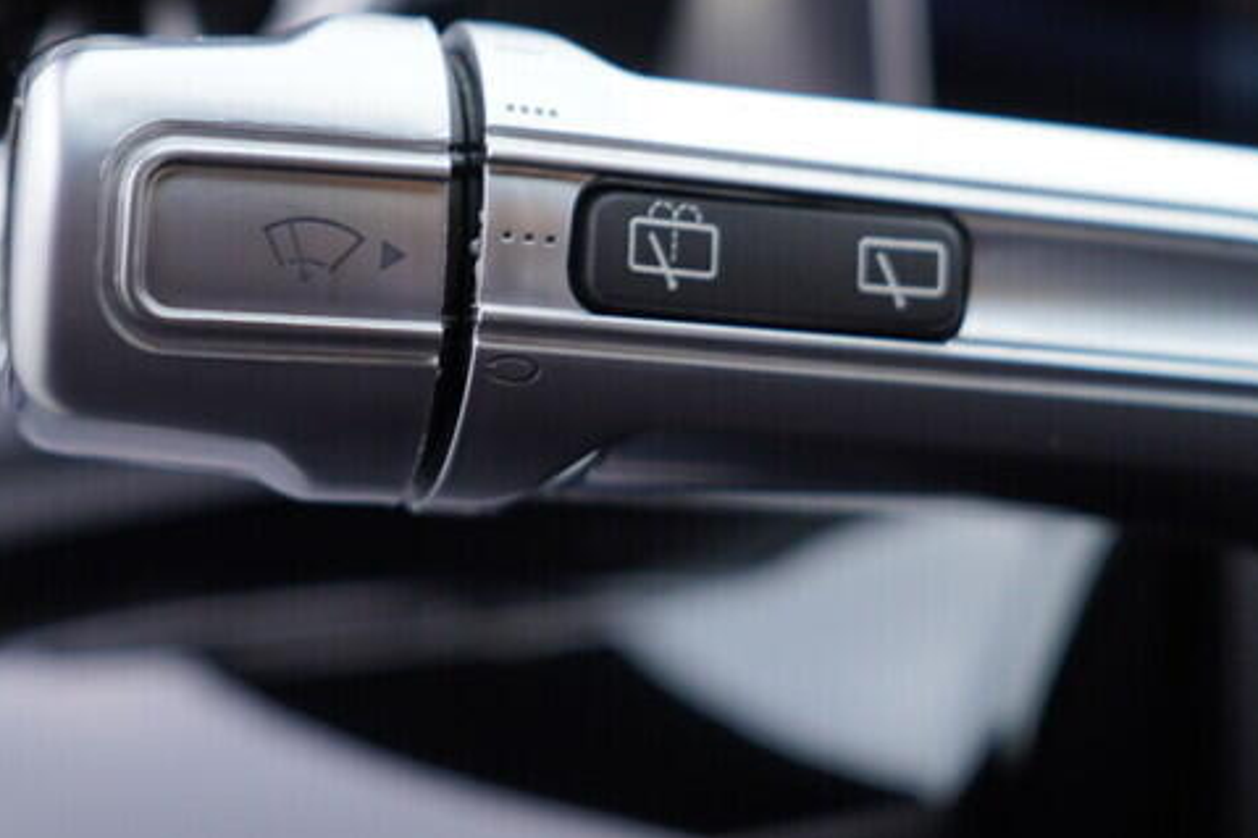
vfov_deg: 17.7
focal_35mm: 77
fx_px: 2690
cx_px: 833
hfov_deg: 26.2
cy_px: 280
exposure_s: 1/50
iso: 125
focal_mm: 24
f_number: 3.2
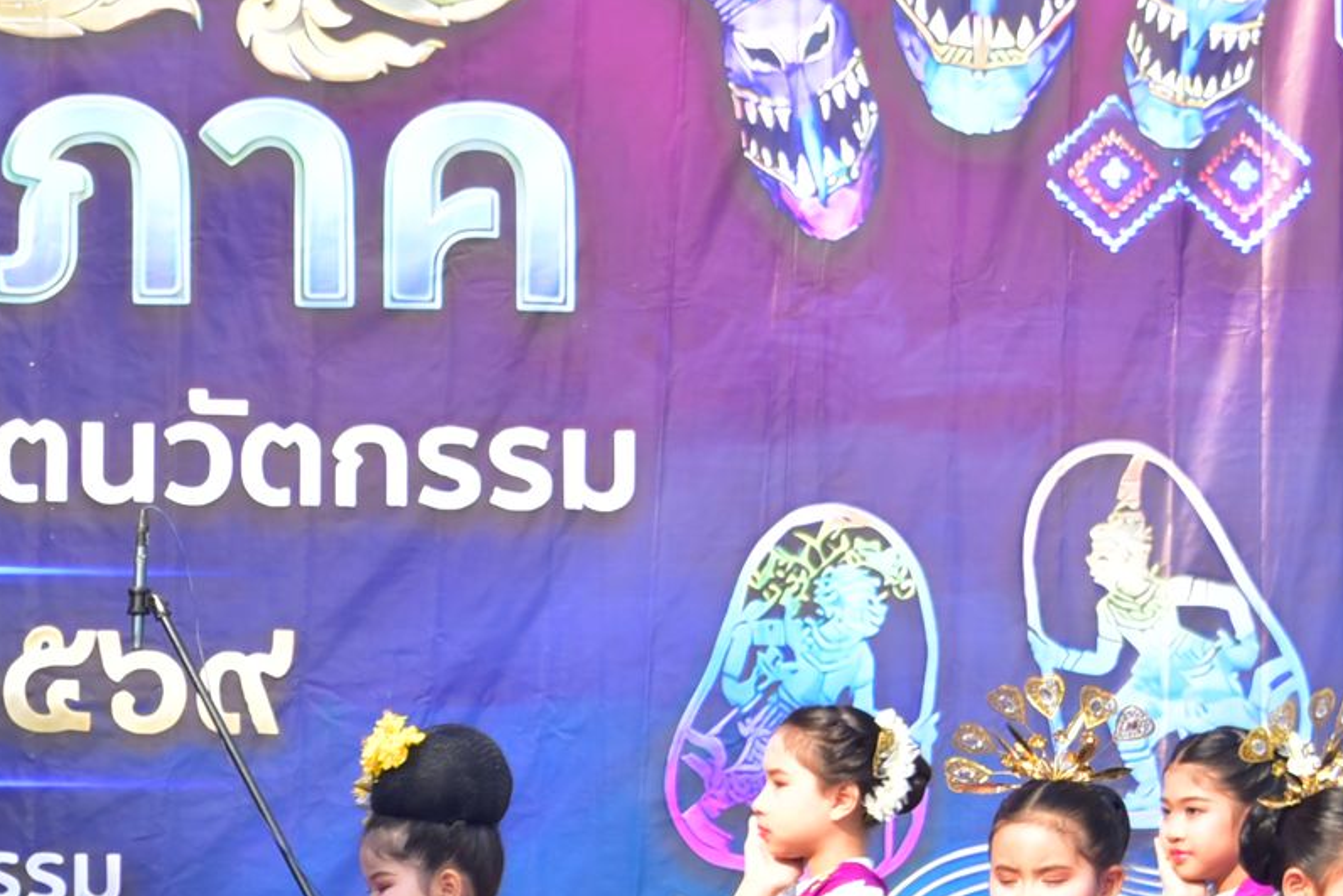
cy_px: 932
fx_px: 9962
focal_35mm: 267
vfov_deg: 5.1
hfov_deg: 7.6
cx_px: -251
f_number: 6.3
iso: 200
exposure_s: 1/200
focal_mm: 85
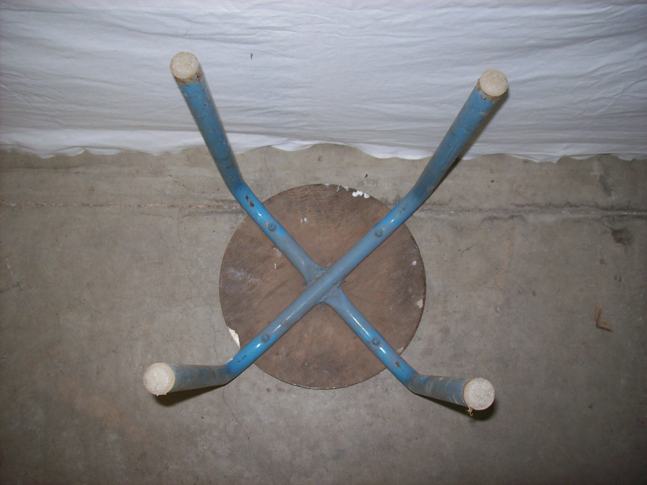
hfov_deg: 51.4
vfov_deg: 39.6
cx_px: 324
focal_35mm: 36
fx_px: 673
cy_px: 242
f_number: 2.7
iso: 80
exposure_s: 1/64
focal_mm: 6
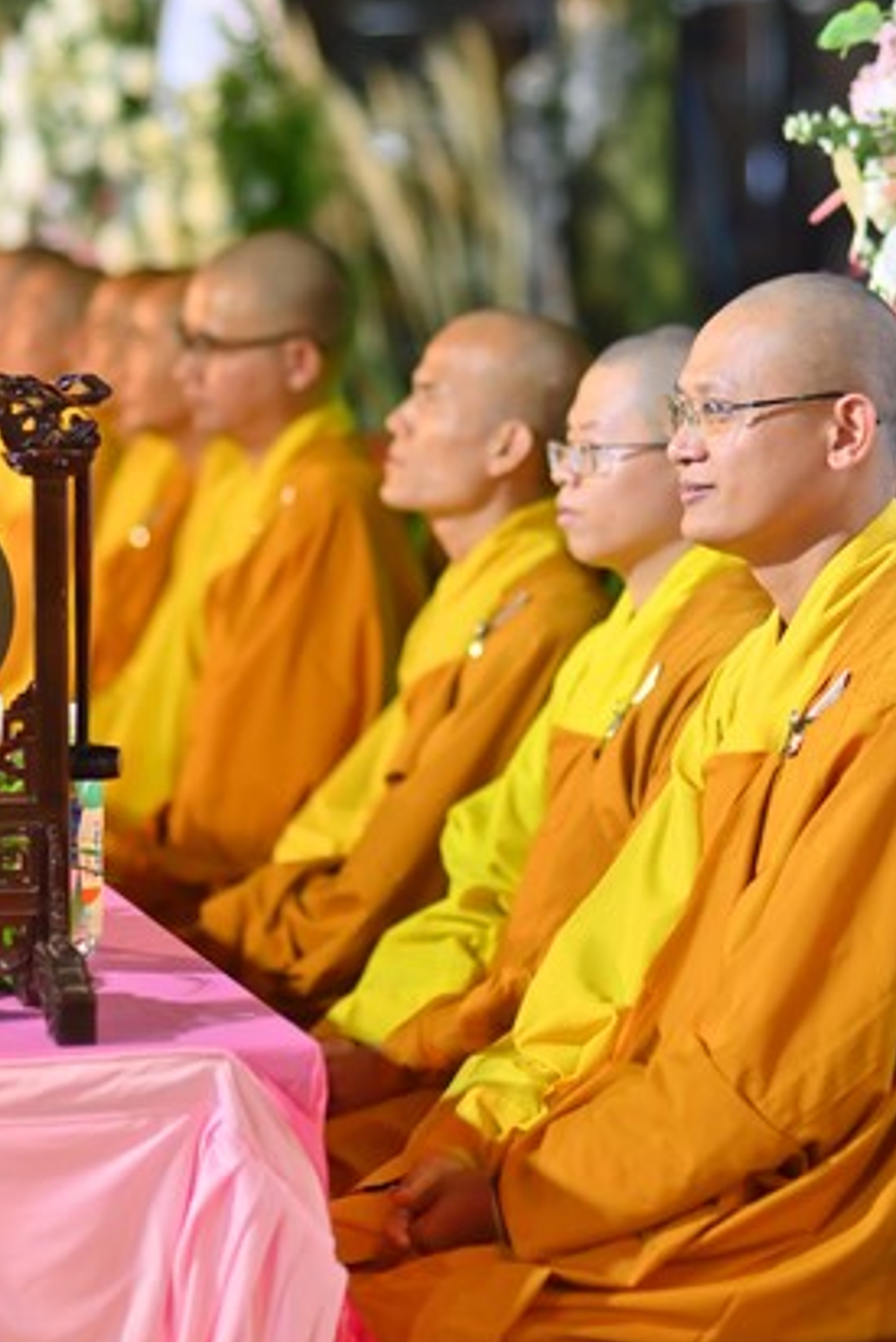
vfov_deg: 15.3
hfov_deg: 10.2
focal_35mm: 134
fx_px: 4998
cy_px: 619
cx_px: 357
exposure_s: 1/125
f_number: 2.2
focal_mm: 85
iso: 640
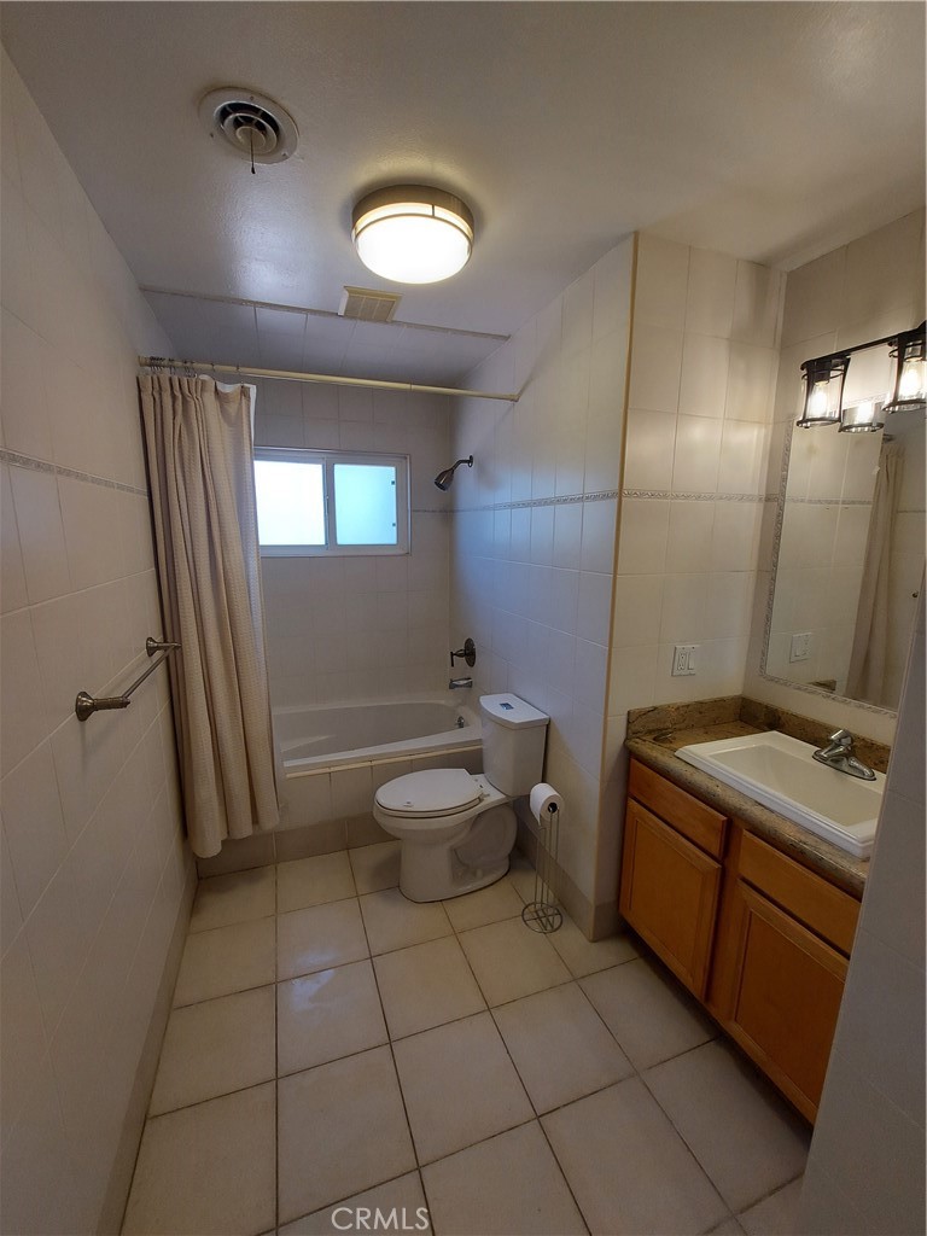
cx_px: 464
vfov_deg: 106.2
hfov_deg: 89.9
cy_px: 618
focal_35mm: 13
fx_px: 464
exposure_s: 1/120
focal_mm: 1.74
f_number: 2.2
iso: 80
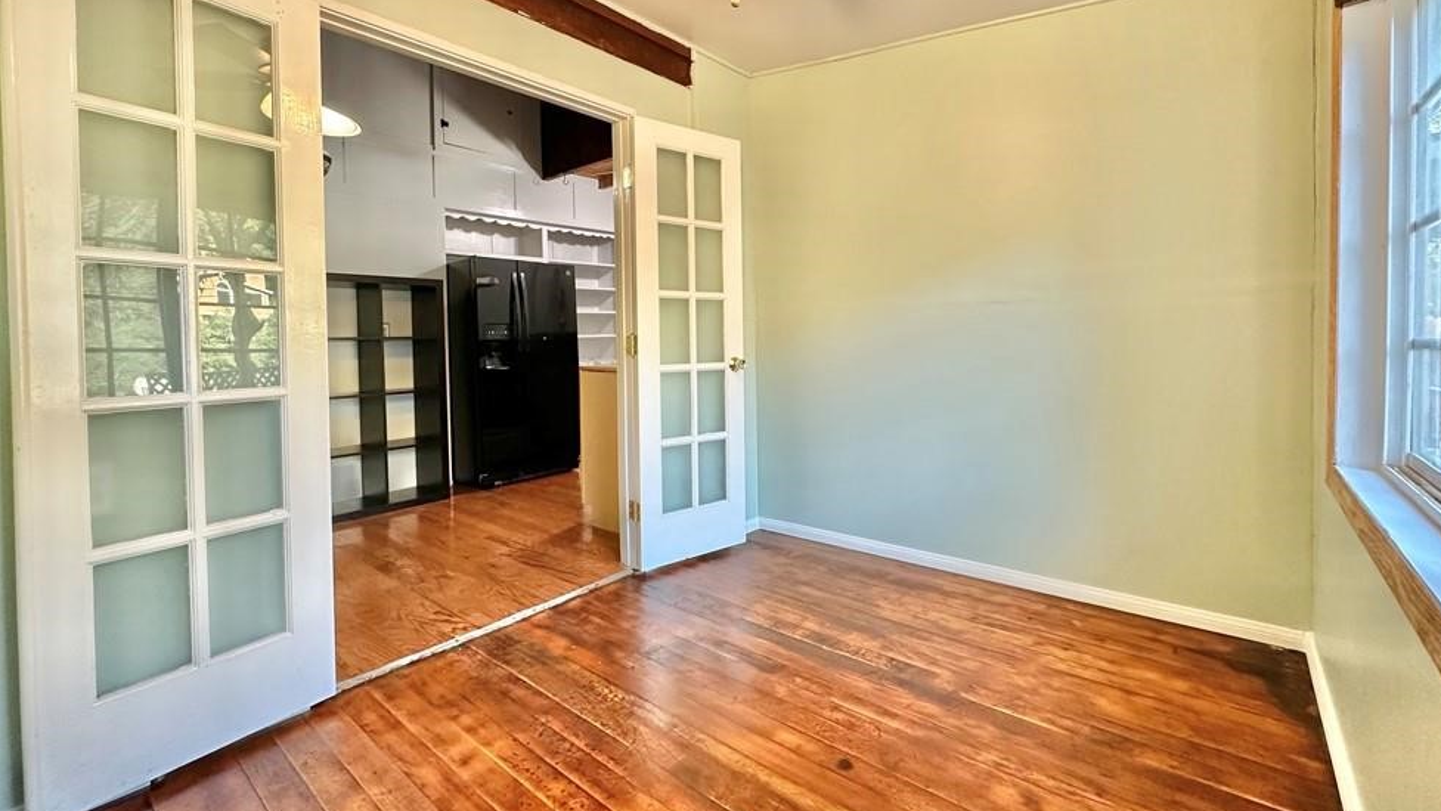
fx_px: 611
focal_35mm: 16
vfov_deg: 66.8
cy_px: 349
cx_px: 731
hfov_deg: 99.4
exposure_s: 1/60
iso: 250
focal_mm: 2.22
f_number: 2.2
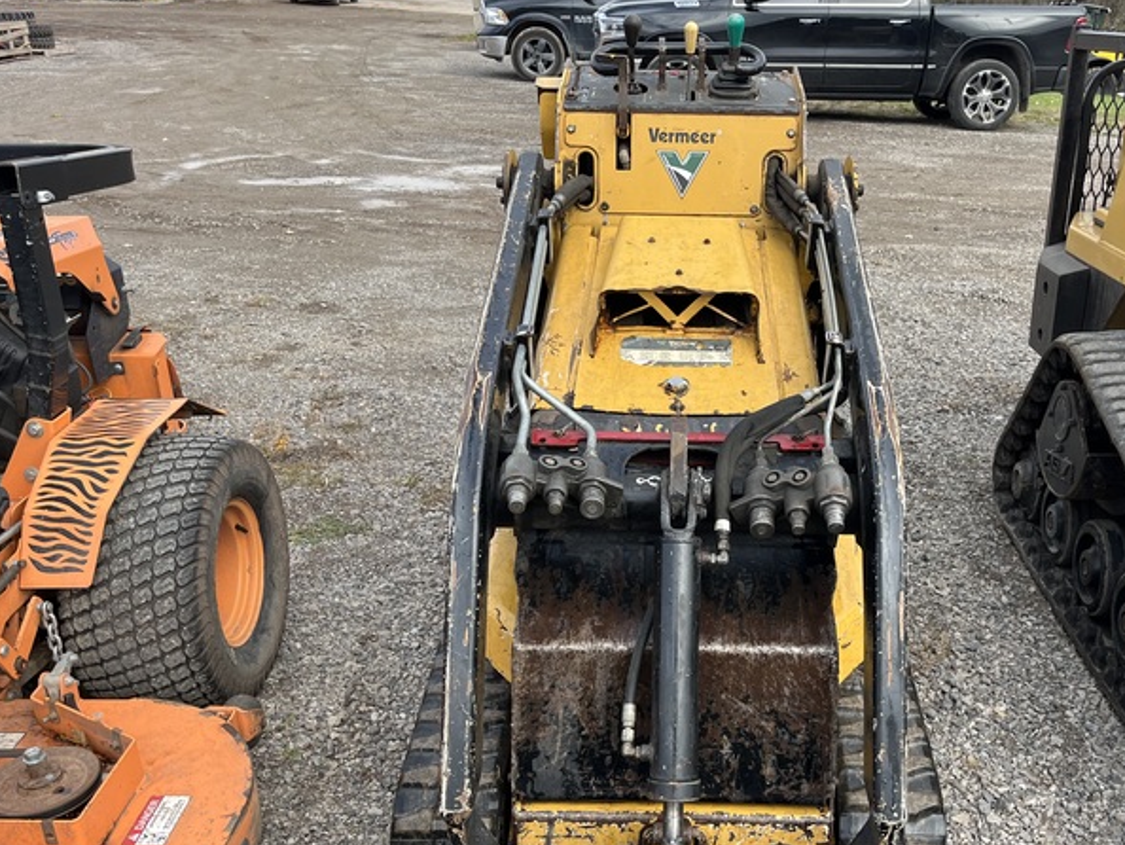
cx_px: 684
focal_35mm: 35
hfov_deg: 52.2
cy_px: 493
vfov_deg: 40.6
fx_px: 1138
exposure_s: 1/1000
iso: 50
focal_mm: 5.1
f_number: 1.6
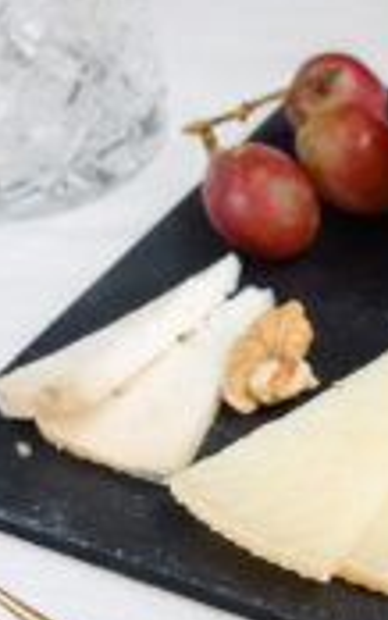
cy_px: 454
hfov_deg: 13.6
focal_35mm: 89
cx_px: 637
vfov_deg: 23.1
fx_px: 1503
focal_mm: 25.4
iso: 640
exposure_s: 1/8
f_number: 8
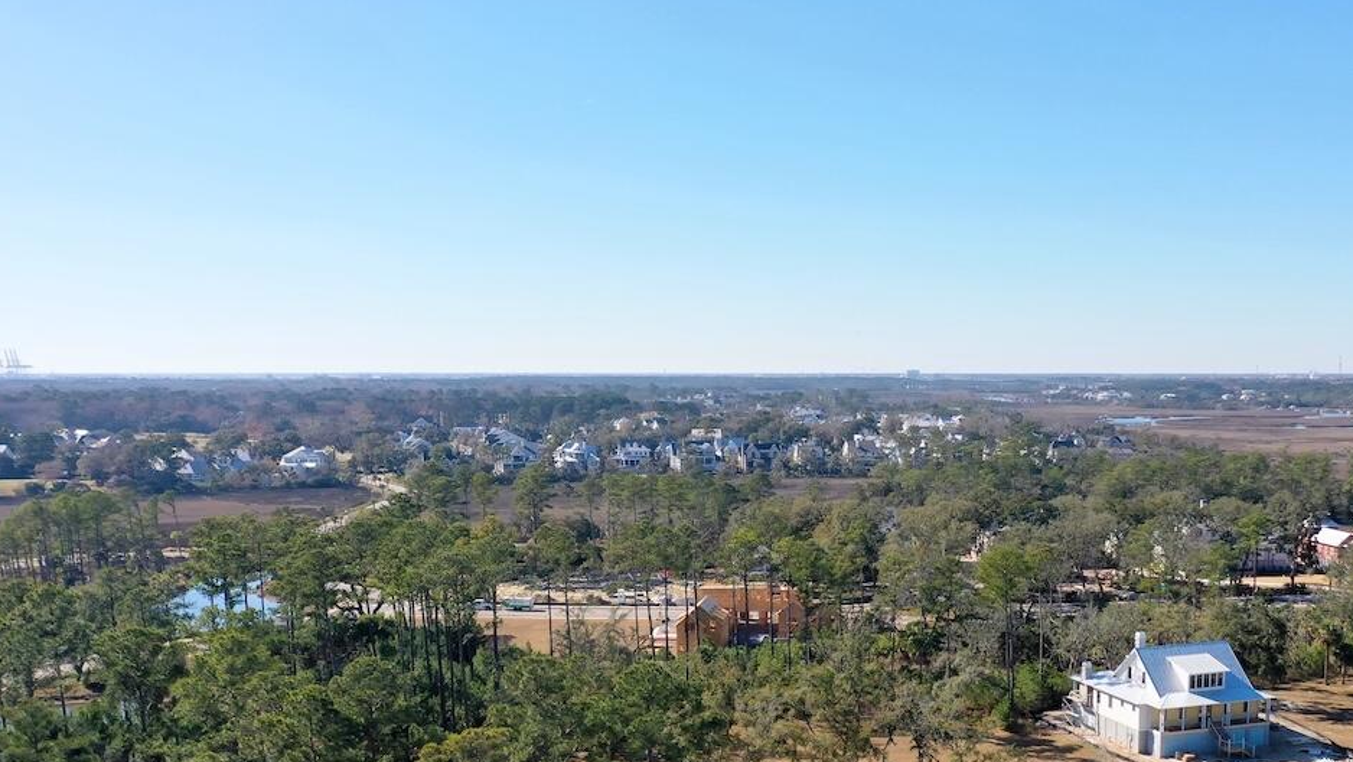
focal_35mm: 40
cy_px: 600
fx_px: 1435
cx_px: 910
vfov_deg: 29.1
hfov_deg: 49.5
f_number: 4
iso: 100
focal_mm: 10.26
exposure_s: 1/100
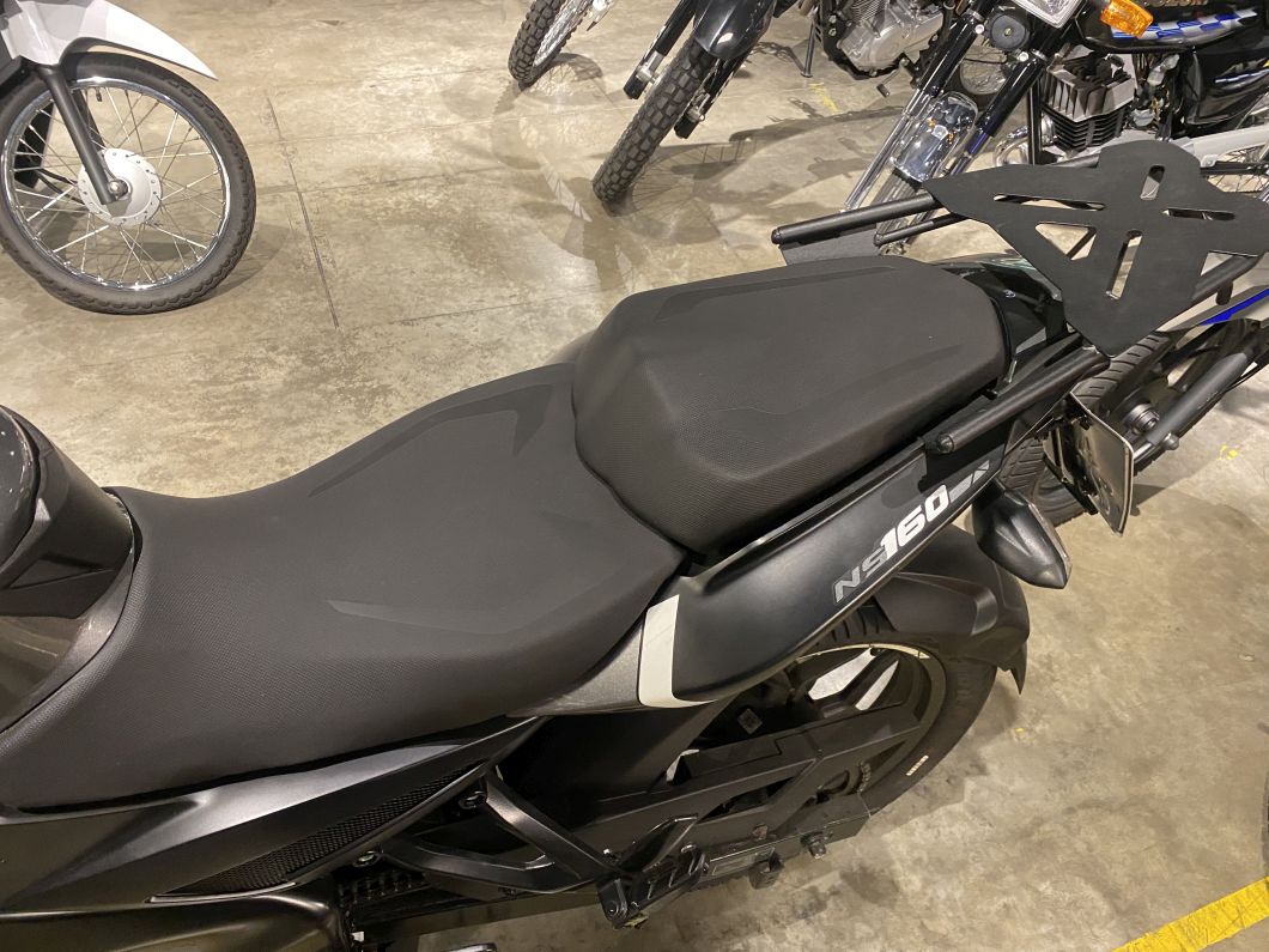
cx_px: 634
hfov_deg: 67.3
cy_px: 476
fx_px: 953
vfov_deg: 53.1
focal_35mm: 26
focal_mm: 4.25
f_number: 1.8
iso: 320
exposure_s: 1/50
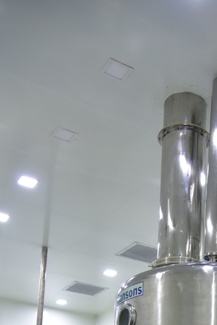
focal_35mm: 59
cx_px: 223
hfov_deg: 22.1
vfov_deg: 29.4
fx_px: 533
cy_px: 385
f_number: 4
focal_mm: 24
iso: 1250
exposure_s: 1/60
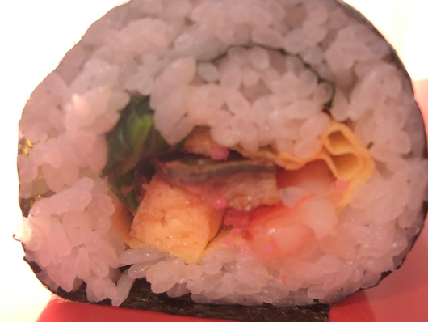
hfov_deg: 43.8
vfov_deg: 33.6
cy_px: 168
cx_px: 216
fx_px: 532
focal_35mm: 43
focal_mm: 7.9
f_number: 2.8
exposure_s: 1/20
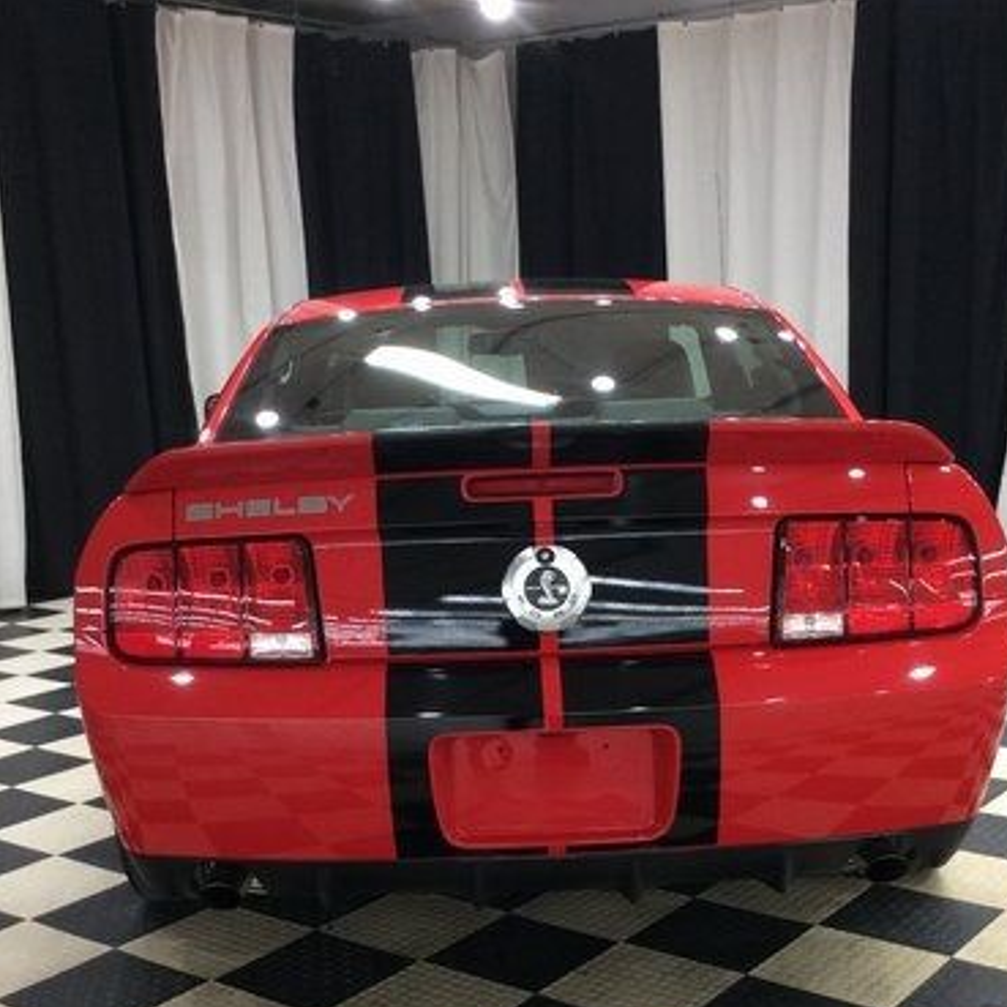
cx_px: 521
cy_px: 647
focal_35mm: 49
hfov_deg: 34.7
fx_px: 1613
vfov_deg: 34.4
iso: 64
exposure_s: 1/24
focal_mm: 3.3
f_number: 2.4
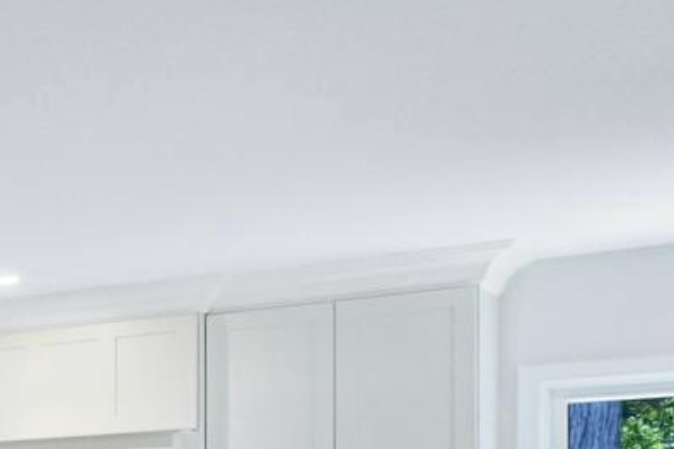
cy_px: 588
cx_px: -767
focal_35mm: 83
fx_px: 1553
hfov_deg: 16.6
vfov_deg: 15.6
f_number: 8
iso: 1250
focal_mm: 16
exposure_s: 1/80
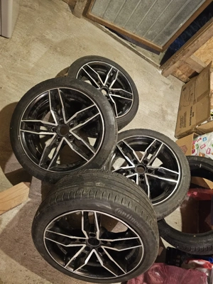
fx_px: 189
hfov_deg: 58.9
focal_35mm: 23
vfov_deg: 73.9
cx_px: 106
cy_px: 142
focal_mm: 6.3
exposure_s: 1/25
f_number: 1.7
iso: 640
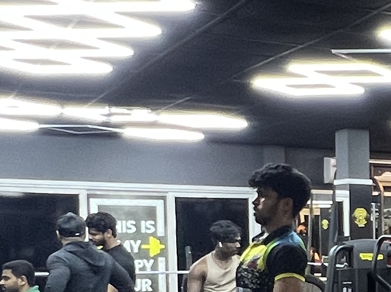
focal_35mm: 85
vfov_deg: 16.8
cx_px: 659
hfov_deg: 18.9
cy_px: 327
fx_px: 960
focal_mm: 1.57
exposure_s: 1/50
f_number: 1.8
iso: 160
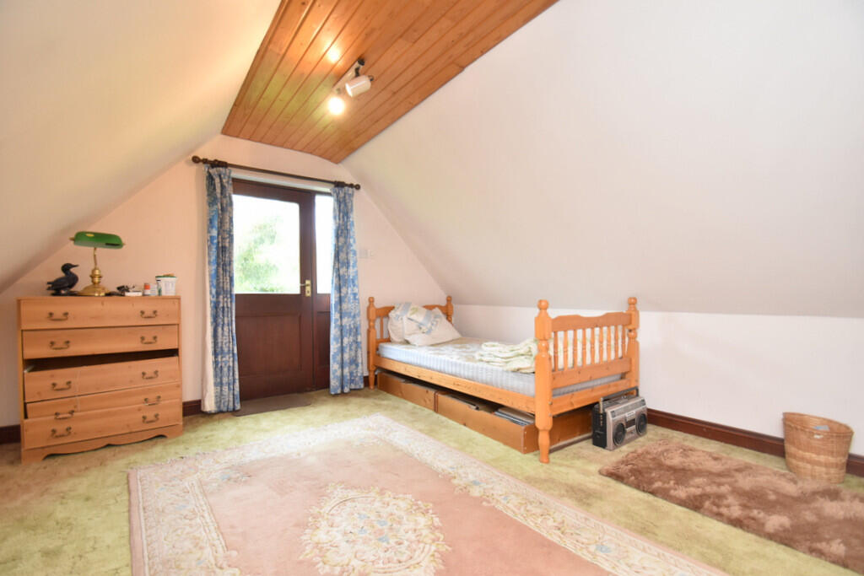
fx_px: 360
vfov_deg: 77.3
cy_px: 288
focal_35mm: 15
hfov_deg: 100.4
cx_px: 432
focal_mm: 10
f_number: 4
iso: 800
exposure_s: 1/125
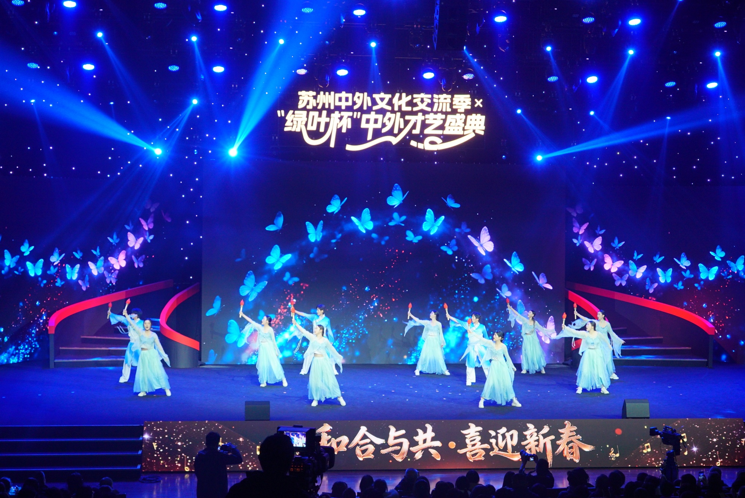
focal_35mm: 51
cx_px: 372
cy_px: 249
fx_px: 1056
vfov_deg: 26.5
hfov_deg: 38.9
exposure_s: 1/50
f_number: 5
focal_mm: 51
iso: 640
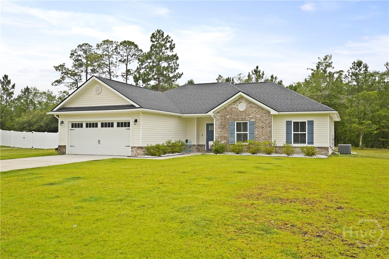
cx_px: 194
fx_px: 324
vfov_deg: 43.6
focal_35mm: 30
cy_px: 130
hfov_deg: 61.9
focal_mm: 30
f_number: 9
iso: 320
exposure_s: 1/60
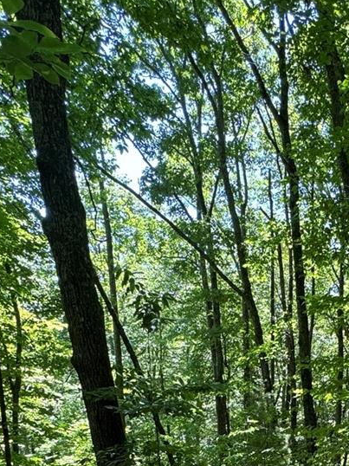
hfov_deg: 33.0
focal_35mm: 40
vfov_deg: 39.5
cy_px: 495
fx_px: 538
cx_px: 349
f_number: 2.2
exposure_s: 1/99
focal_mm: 2.22
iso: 80
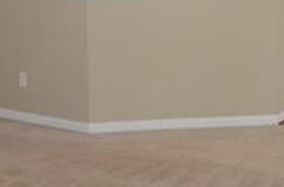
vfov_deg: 16.6
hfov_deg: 25.1
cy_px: 38
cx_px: 115
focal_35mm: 81
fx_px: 636
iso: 400
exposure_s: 1/80
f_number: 4.5
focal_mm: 10
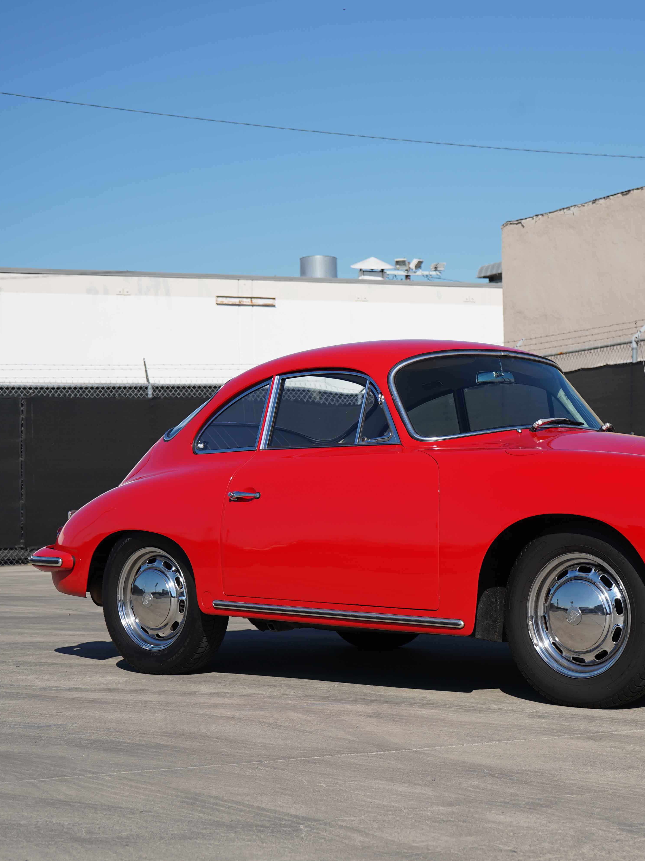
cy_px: 431
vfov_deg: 27.4
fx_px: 1764
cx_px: 521
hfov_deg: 20.5
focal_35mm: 71
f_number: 6.3
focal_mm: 49
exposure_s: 1/640
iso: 100
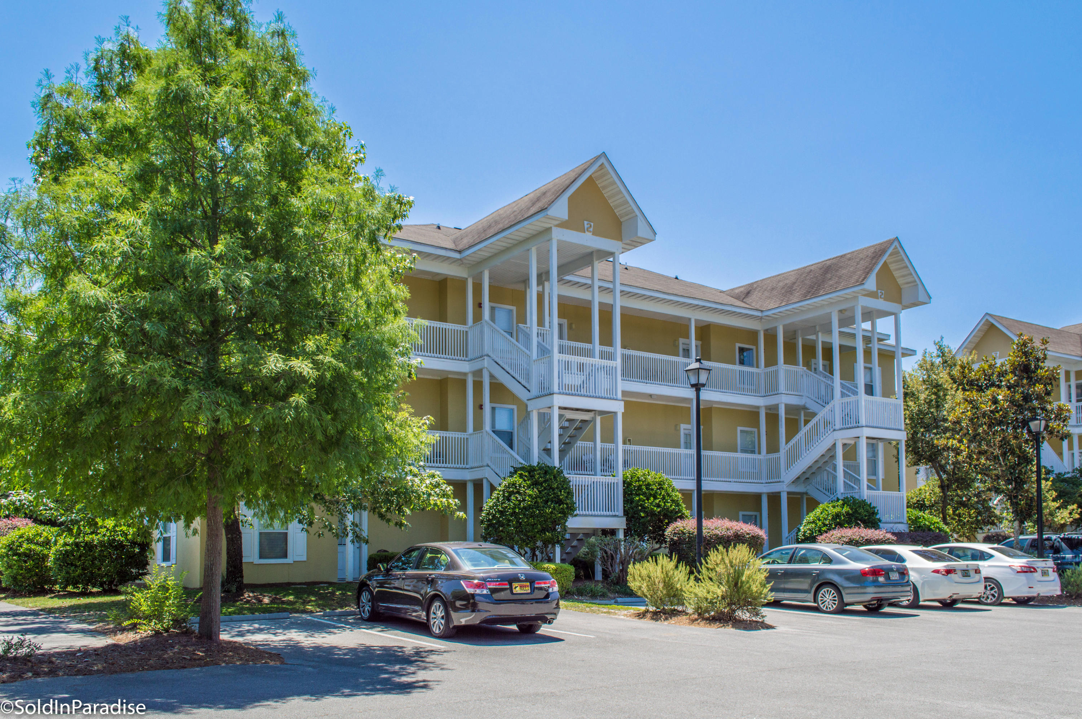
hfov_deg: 62.0
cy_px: 360
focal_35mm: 30
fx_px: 901
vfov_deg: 43.5
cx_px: 541
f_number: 9
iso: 100
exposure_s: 1/320
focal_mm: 20
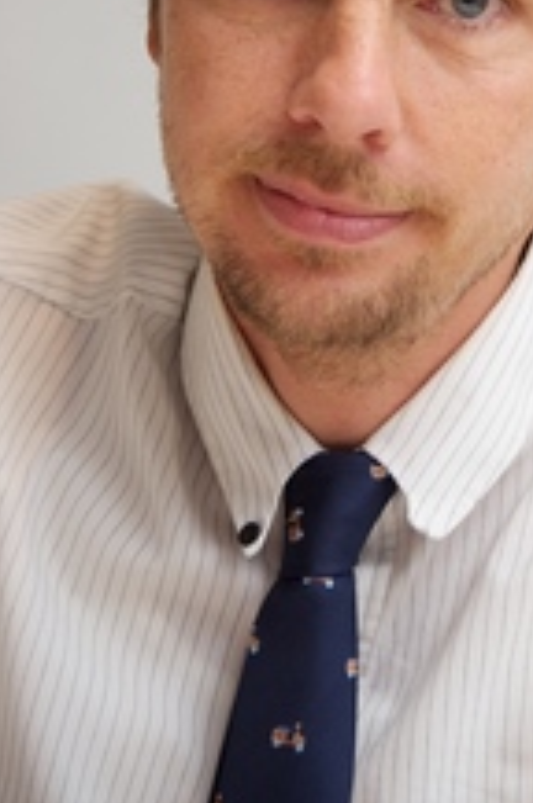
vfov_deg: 7.0
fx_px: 6572
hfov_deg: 4.6
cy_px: 133
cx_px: 470
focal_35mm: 295
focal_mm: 160
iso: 500
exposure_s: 1/100
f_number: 5.6
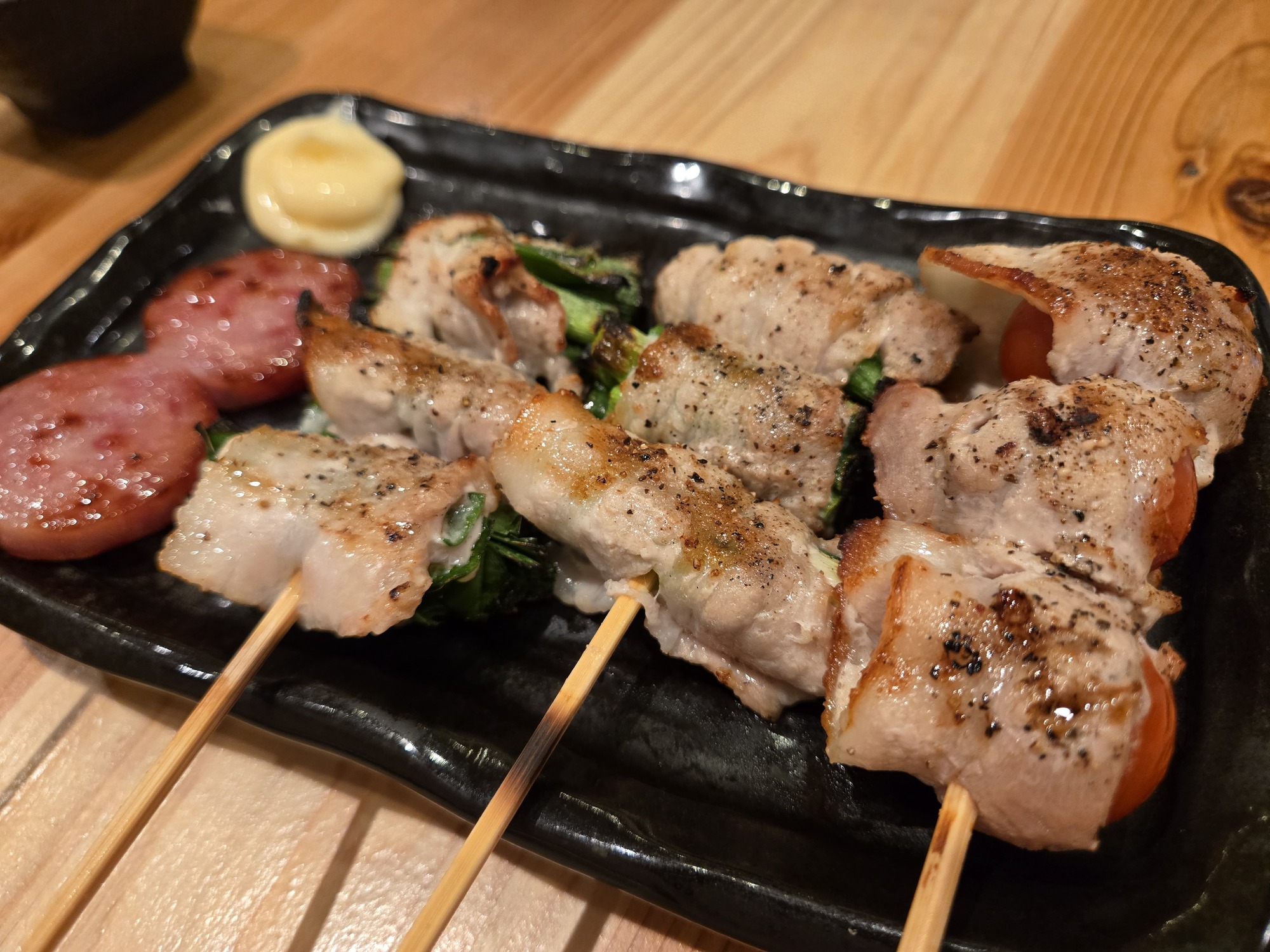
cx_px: 635
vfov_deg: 58.9
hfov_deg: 73.9
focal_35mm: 23
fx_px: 844
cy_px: 476
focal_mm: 5.4
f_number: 1.8
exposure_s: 1/100
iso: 400
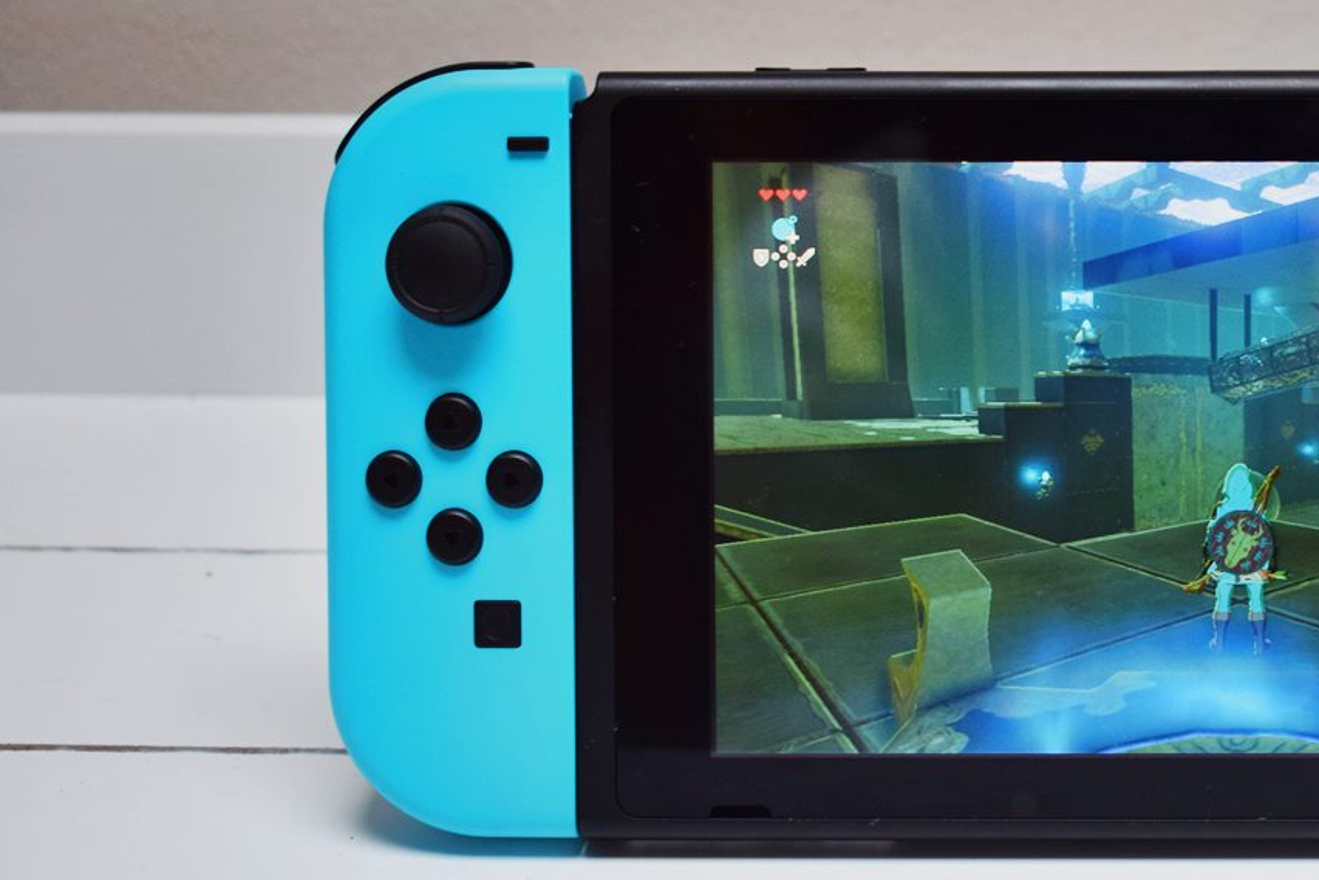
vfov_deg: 15.2
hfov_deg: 22.1
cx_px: 1203
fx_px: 3298
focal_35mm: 90
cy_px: 387
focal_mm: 32
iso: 400
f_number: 4.5
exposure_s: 1/80
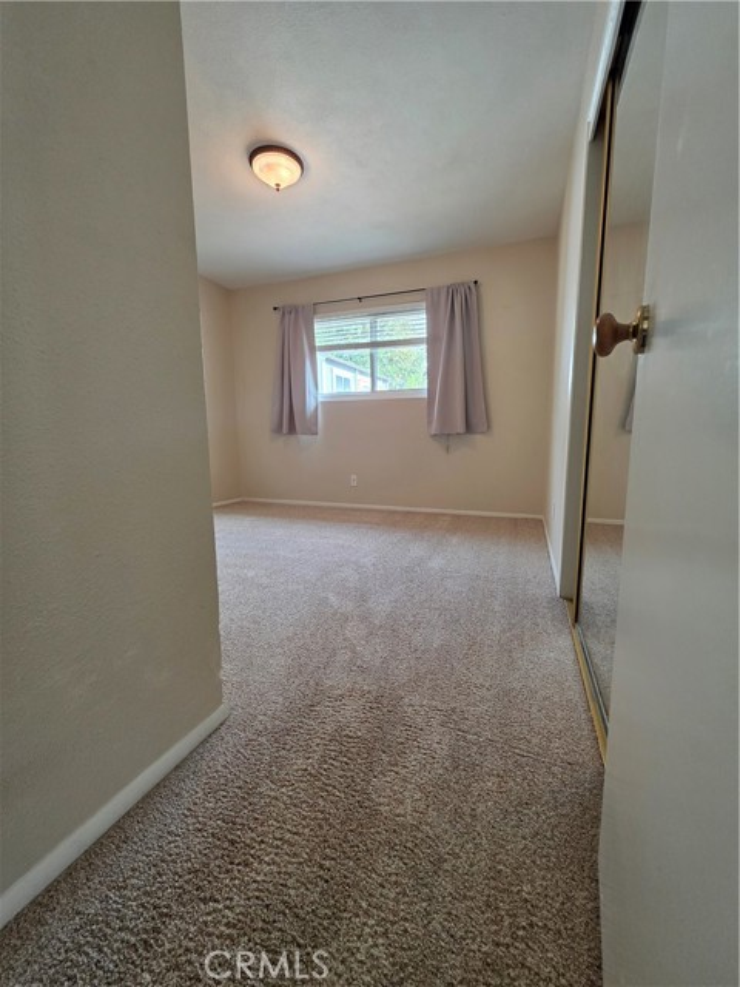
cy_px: 494
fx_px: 371
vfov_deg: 106.2
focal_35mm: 13
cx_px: 370
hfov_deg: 89.9
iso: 250
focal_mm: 2.2
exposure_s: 1/120
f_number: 1.9
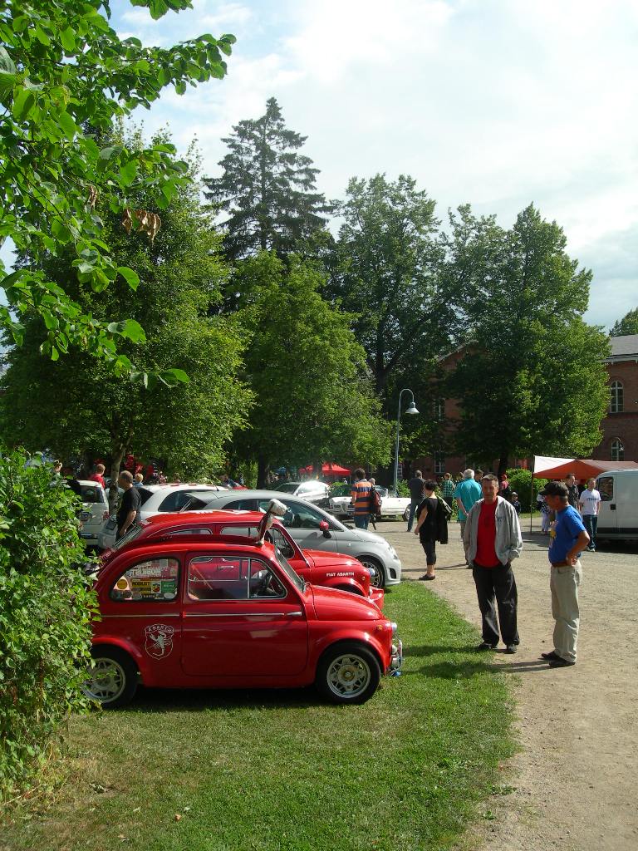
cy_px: 426
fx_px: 934
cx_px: 319
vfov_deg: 49.0
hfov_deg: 37.7
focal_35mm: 38
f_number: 4.8
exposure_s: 1/369
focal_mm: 7.8
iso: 50
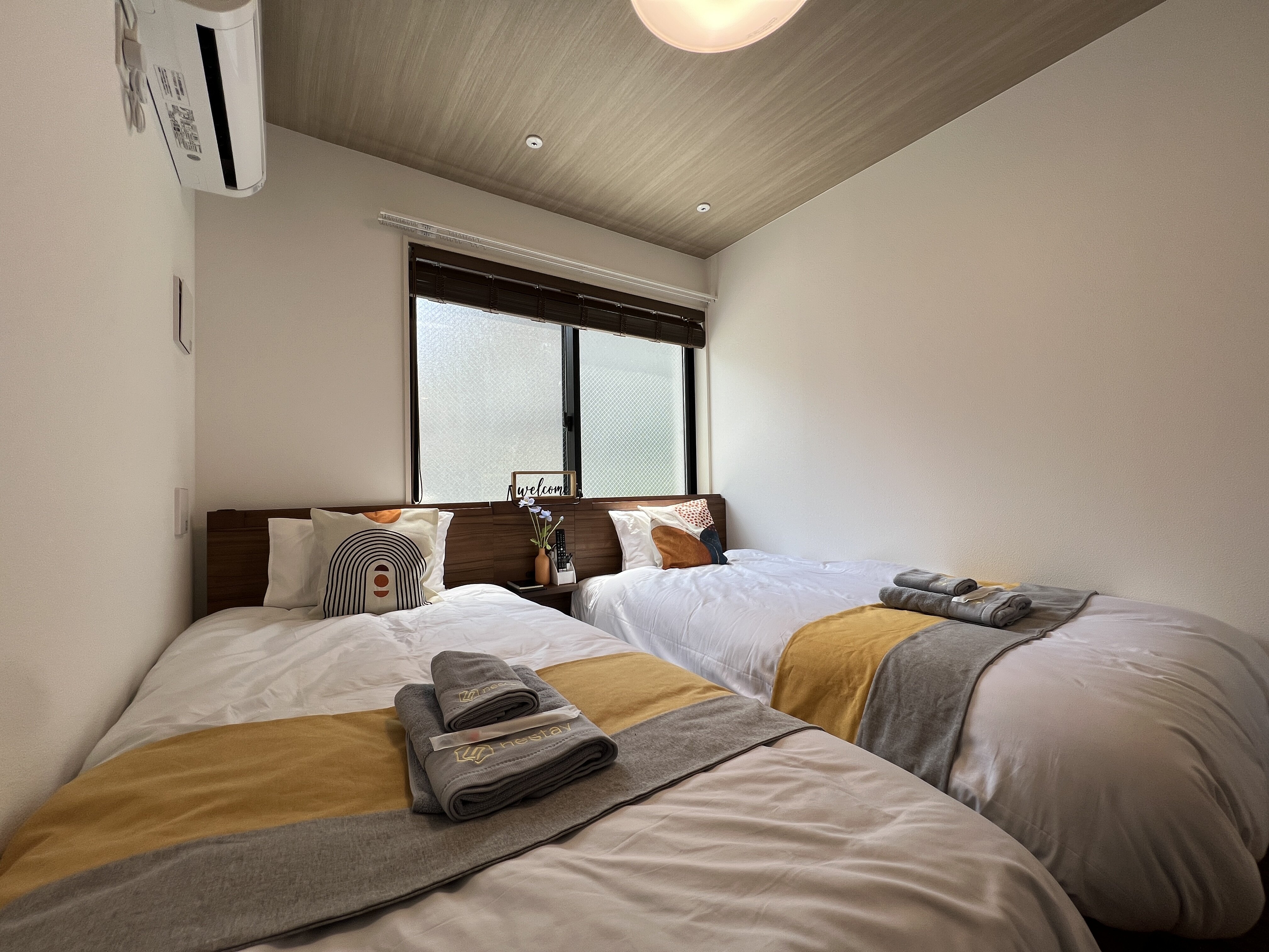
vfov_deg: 89.9
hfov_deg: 106.2
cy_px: 476
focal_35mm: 13
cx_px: 634
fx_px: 477
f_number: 1.8
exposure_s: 1/119
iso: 32
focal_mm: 1.57
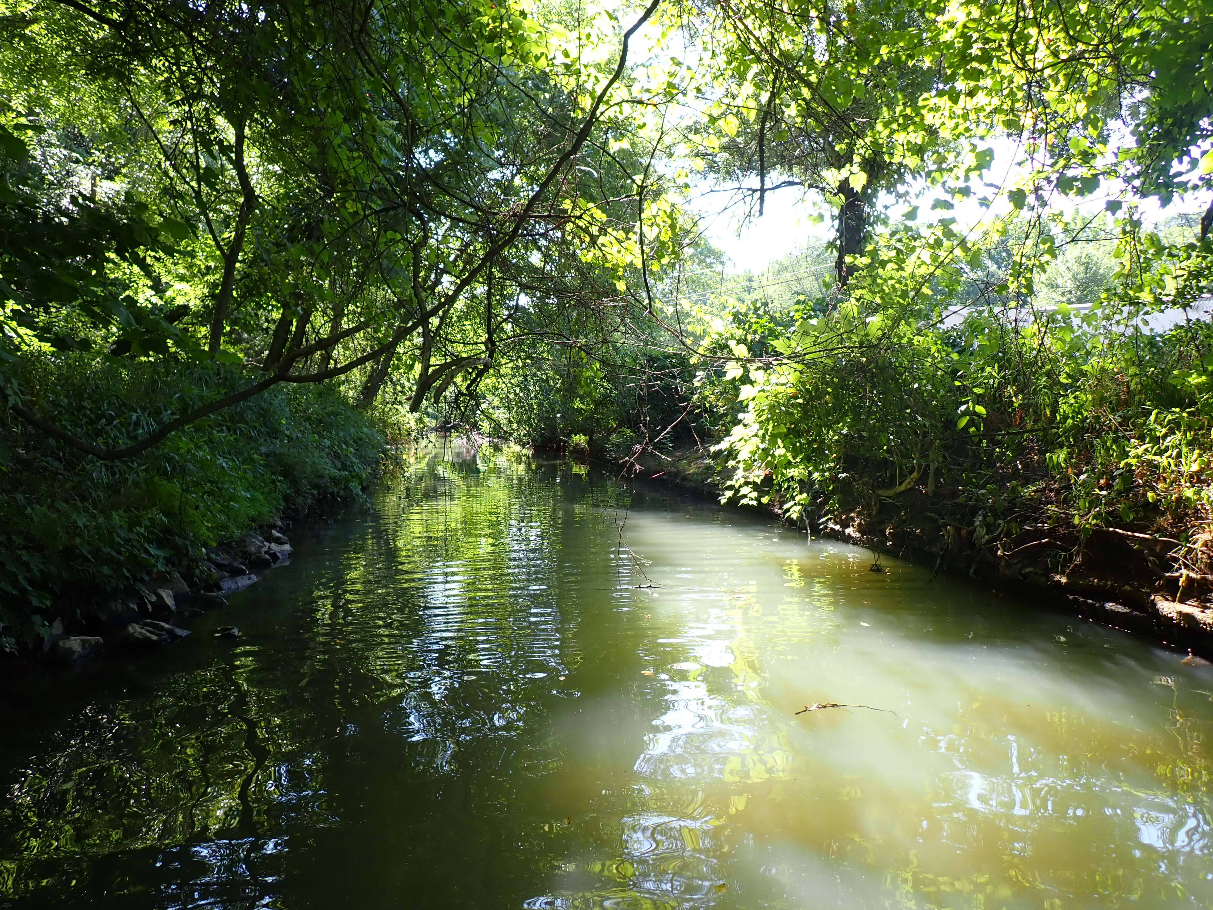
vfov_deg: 54.9
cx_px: 606
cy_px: 455
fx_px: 876
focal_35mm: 25
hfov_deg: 69.4
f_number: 2.8
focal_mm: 4.5
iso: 100
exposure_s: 1/160
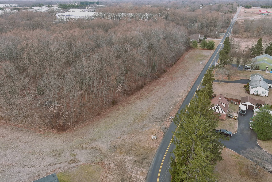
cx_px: 136
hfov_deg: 63.7
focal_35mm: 29
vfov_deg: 45.0
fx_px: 219
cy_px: 91
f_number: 2.8
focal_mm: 10.57
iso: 100
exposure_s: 1/60
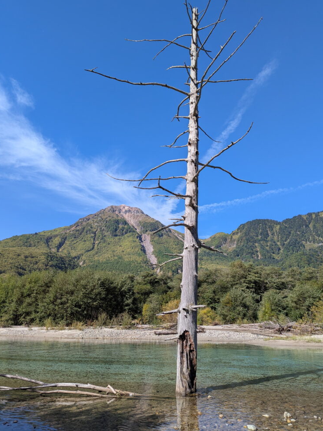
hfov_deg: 54.9
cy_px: 218
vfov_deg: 69.4
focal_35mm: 25
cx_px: 167
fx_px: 311
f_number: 1.85
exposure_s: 1/1490
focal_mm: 6.81
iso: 44
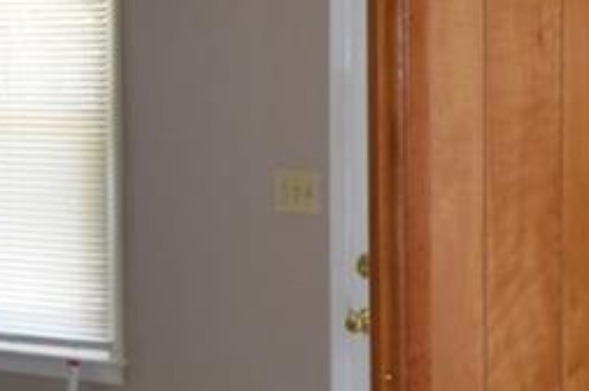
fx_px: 2582
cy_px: 261
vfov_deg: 8.7
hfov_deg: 12.3
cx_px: 938
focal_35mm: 158
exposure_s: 1/60
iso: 400
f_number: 4
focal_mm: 26
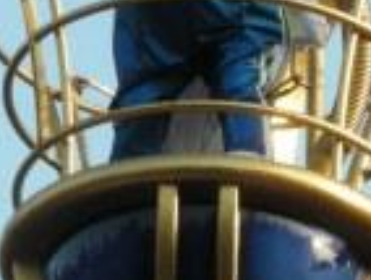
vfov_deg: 4.5
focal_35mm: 331
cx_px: 141
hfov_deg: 6.0
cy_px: -39
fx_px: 3554
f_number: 4.7
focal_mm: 17.1
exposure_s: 1/142
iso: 50
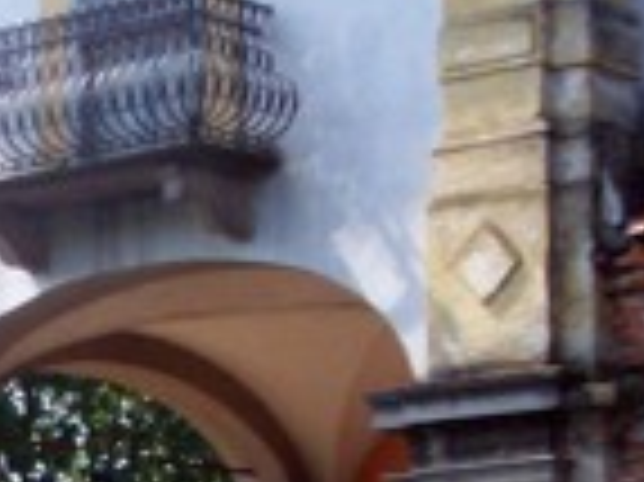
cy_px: 784
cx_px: -540
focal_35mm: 202
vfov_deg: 7.2
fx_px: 3755
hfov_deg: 9.3
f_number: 4.5
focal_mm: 5.9
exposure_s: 1/267
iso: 100
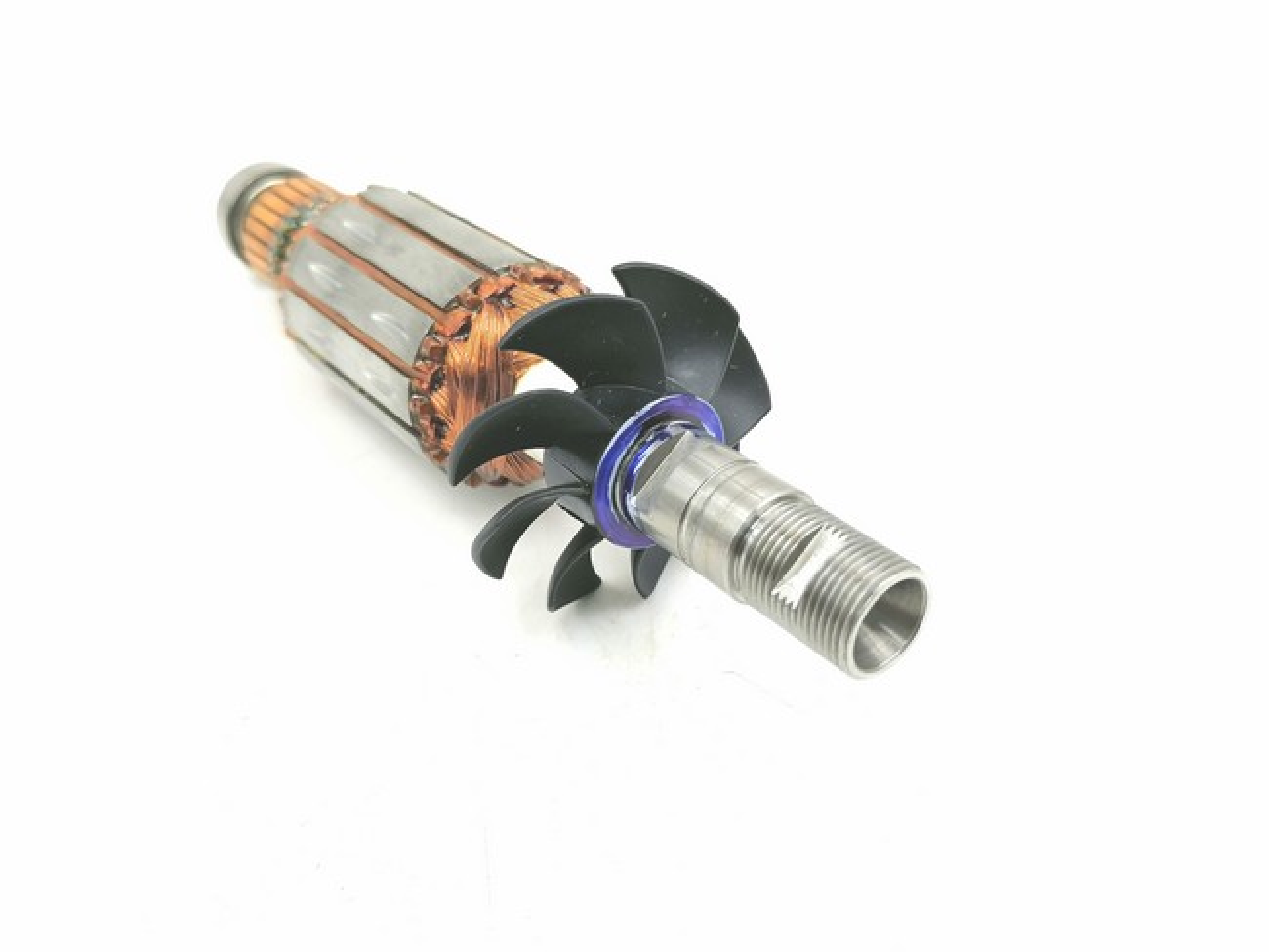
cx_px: 634
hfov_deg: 58.3
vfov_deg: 45.5
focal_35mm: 31
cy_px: 476
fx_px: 1137
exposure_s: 1/143
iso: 50
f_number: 1.8
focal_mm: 5.3
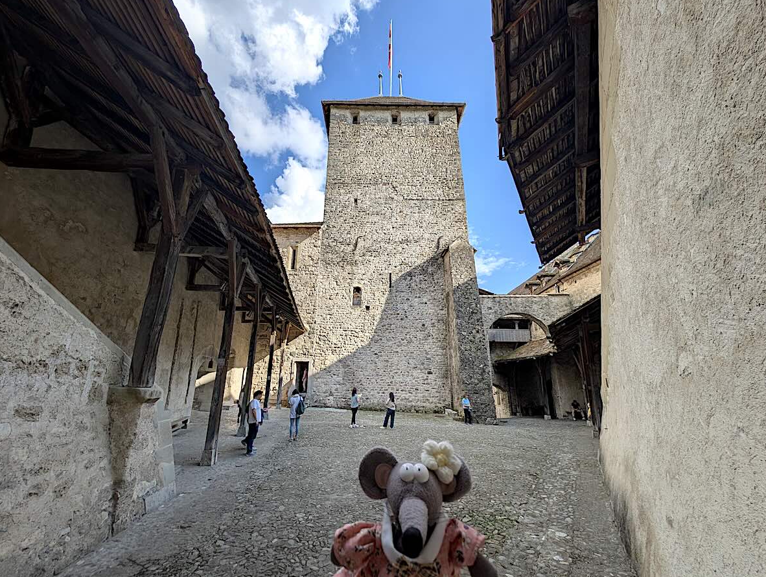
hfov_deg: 106.1
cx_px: 381
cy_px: 295
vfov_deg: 90.0
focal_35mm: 13
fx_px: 288
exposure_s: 1/1773
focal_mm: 2.23
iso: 40
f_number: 1.95
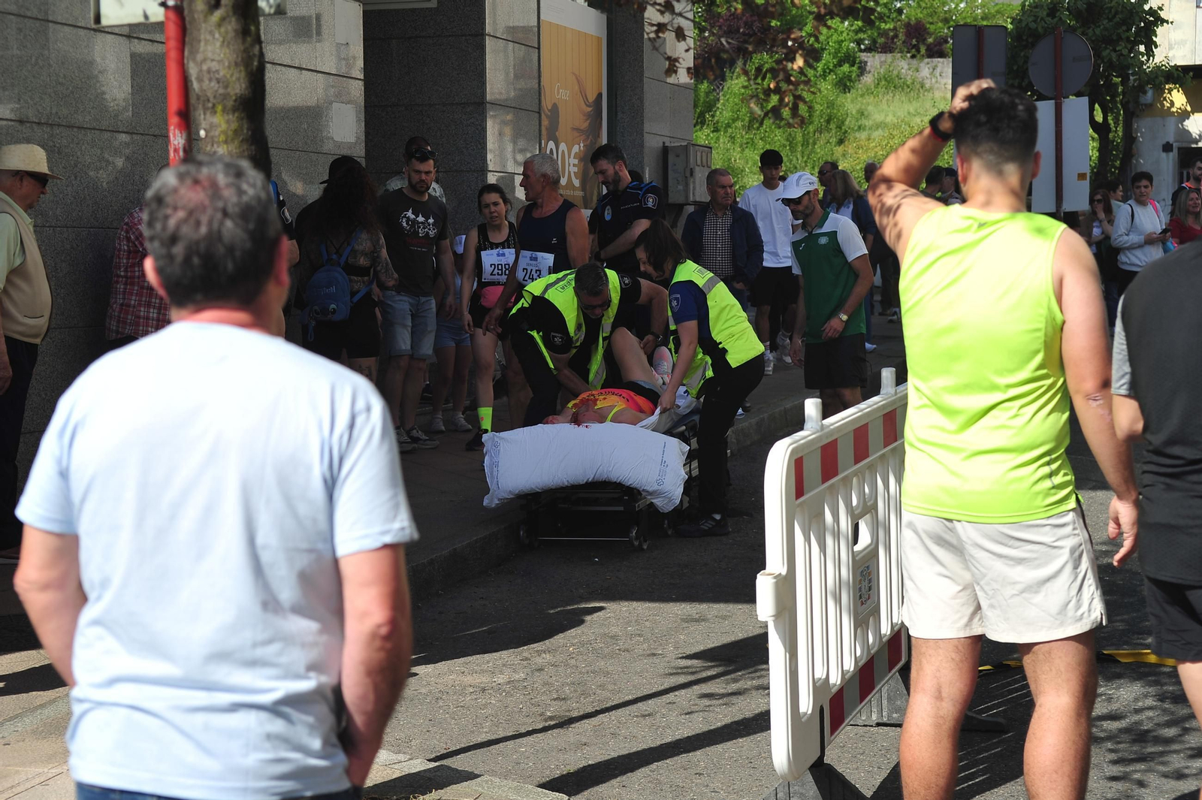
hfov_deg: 28.9
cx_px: 601
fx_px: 2336
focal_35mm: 70
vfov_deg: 19.4
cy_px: 400
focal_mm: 70
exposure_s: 1/640
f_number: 5
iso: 125
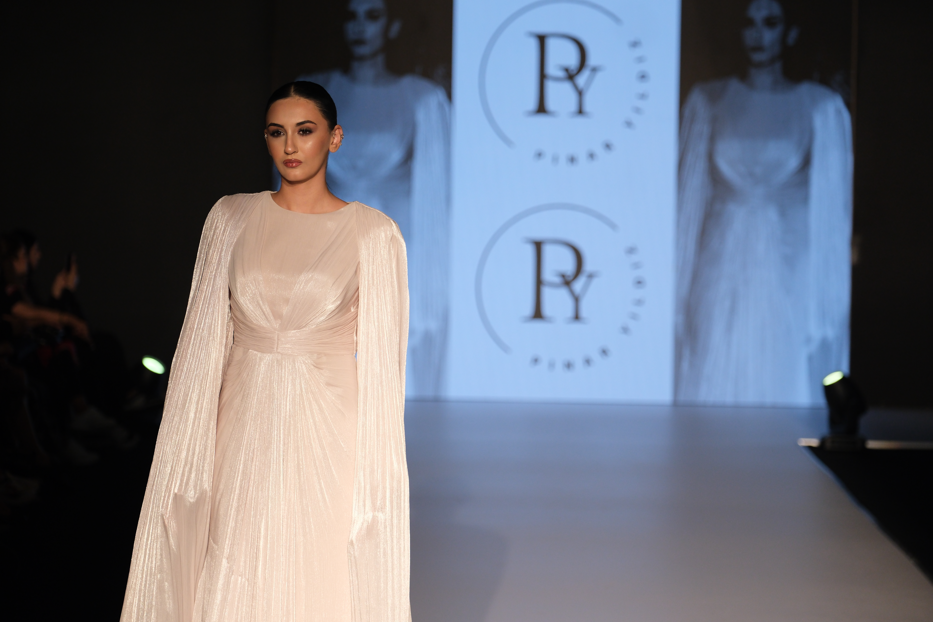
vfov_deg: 11.3
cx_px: 466
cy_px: 311
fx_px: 3136
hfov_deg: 16.9
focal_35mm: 121
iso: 1000
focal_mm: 80.4
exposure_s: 1/400
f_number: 2.8
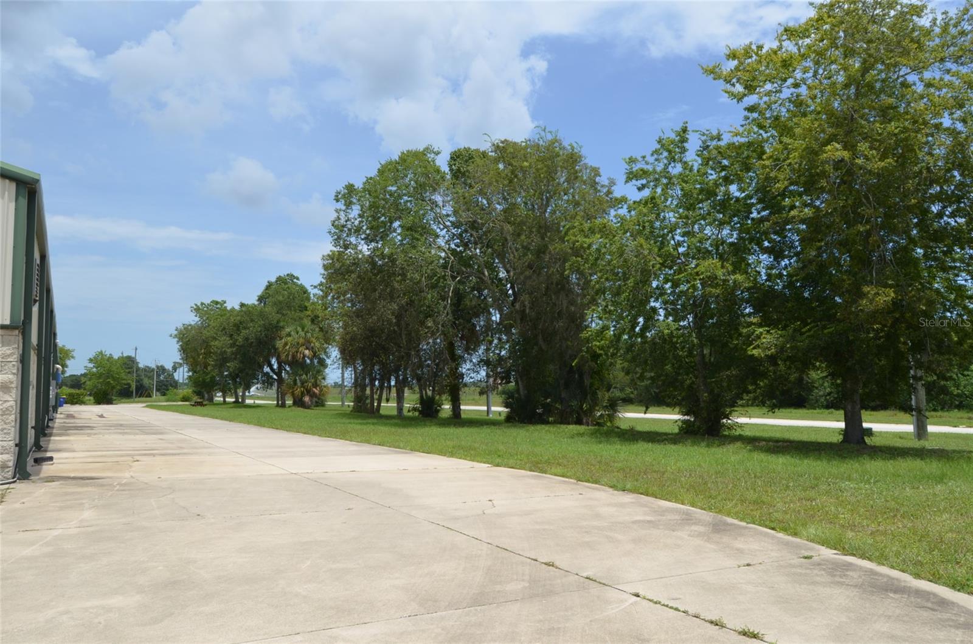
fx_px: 728
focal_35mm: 27
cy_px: 322
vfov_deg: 47.7
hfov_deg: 67.5
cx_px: 486
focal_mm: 18
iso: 100
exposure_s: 1/200
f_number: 10
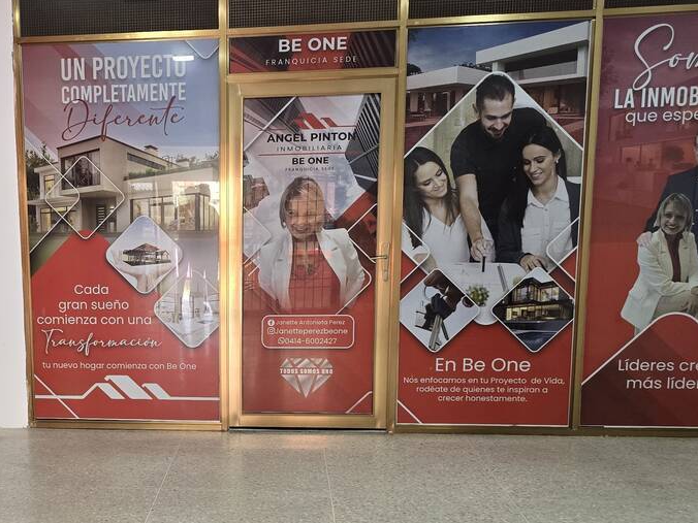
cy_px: 369
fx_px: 988
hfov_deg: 37.1
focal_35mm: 49
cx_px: 113
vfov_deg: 29.4
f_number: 1.7
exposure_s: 1/120
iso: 200
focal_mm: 6.3
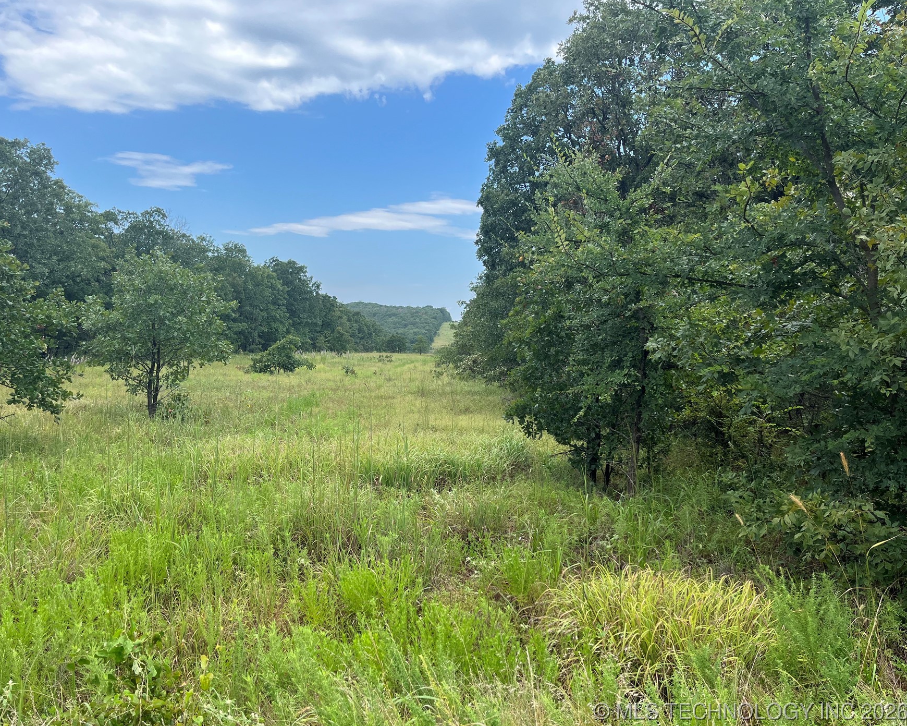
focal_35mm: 28
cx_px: 413
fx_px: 752
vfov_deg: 51.5
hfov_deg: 62.1
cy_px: 358
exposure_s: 1/1252
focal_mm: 5.1
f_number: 1.6
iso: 50
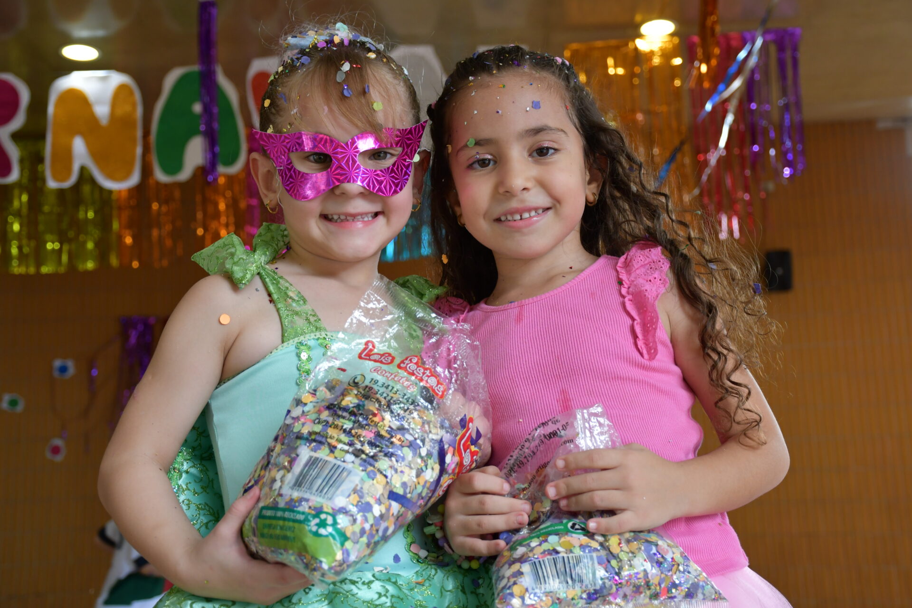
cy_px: 304
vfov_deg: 26.5
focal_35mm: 51
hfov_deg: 38.9
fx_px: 1292
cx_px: 456
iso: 800
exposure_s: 1/200
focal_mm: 34
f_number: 4.2
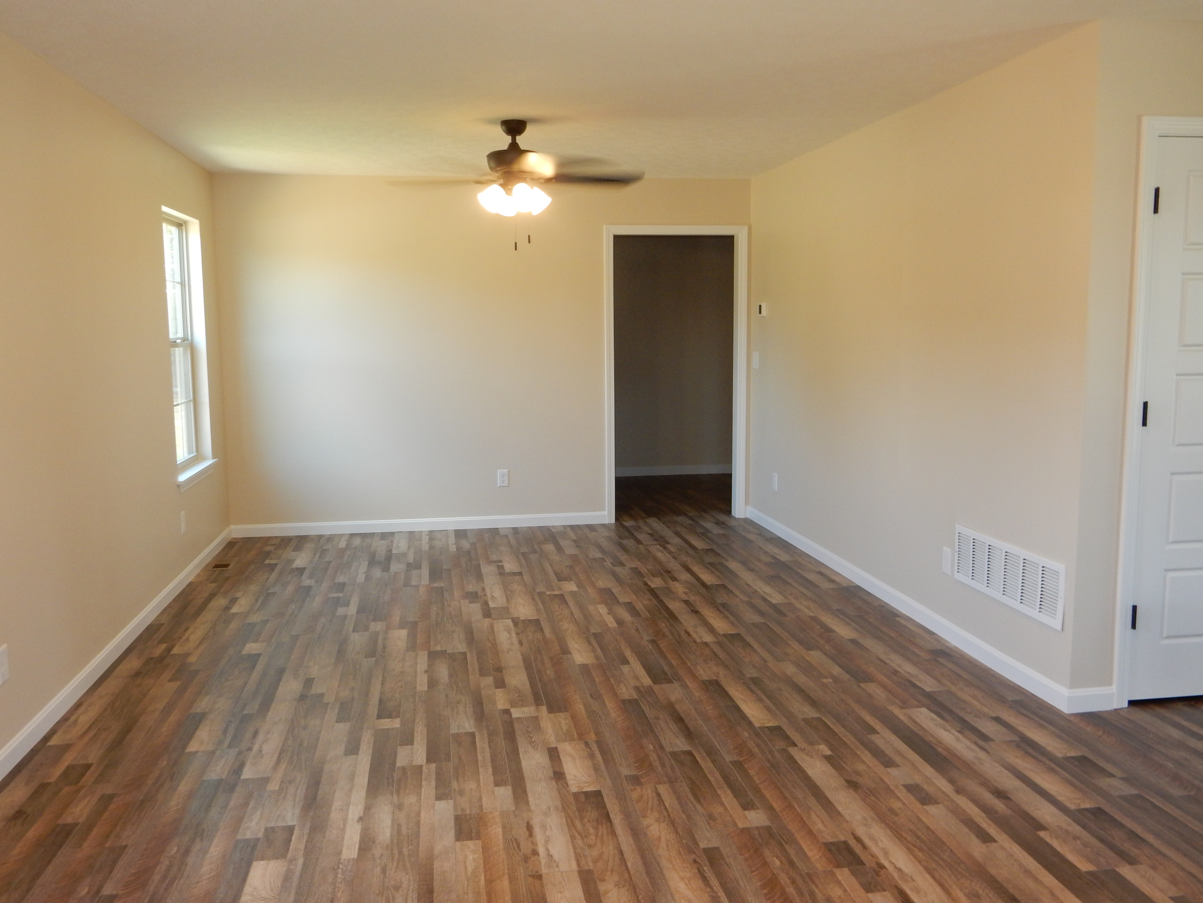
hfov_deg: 60.0
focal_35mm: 30
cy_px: 452
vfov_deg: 46.8
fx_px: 1043
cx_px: 602
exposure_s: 1/30
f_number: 4
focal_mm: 5.4
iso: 200
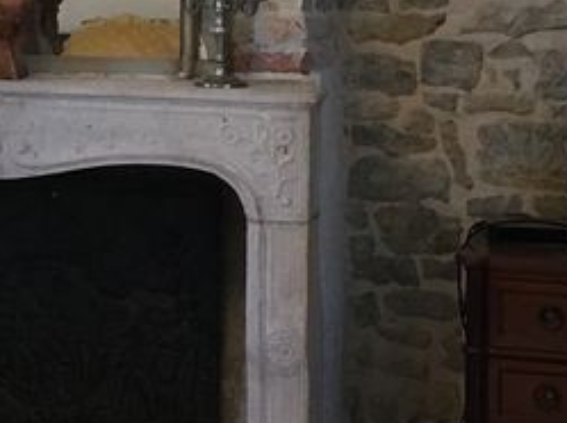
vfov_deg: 10.5
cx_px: -203
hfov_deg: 13.5
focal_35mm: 140
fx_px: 2290
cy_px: 2
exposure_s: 1/33
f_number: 2.2
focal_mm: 4.15
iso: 50
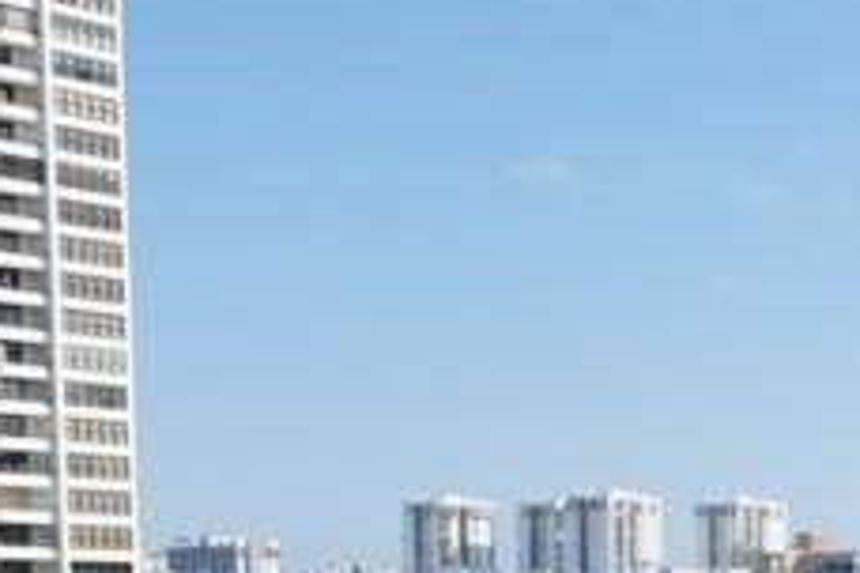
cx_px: 1245
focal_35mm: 90
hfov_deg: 19.9
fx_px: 2150
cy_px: 841
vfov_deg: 14.3
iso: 100
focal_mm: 20
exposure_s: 1/250
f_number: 8
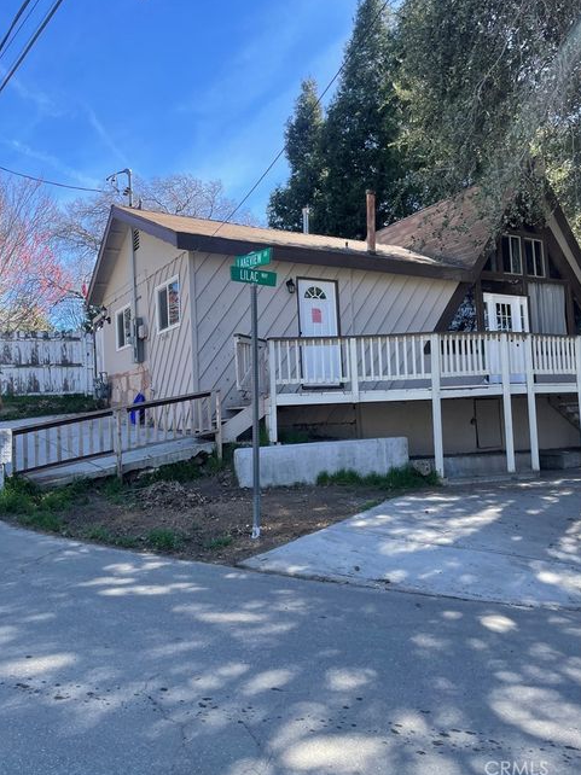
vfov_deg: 65.3
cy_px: 377
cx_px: 281
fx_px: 605
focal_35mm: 27
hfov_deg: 51.3
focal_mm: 4.2
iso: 32
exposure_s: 1/888
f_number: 1.6
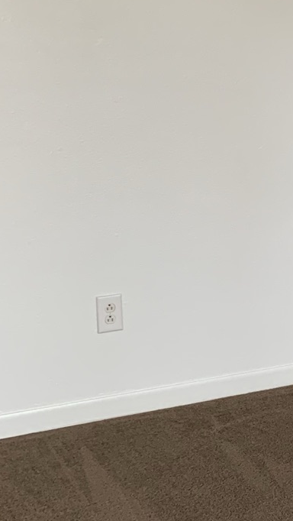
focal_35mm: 85
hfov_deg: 12.6
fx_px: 1173
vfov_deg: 24.9
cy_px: 169
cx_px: 579
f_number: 1.8
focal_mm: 4.25
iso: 100
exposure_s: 1/60
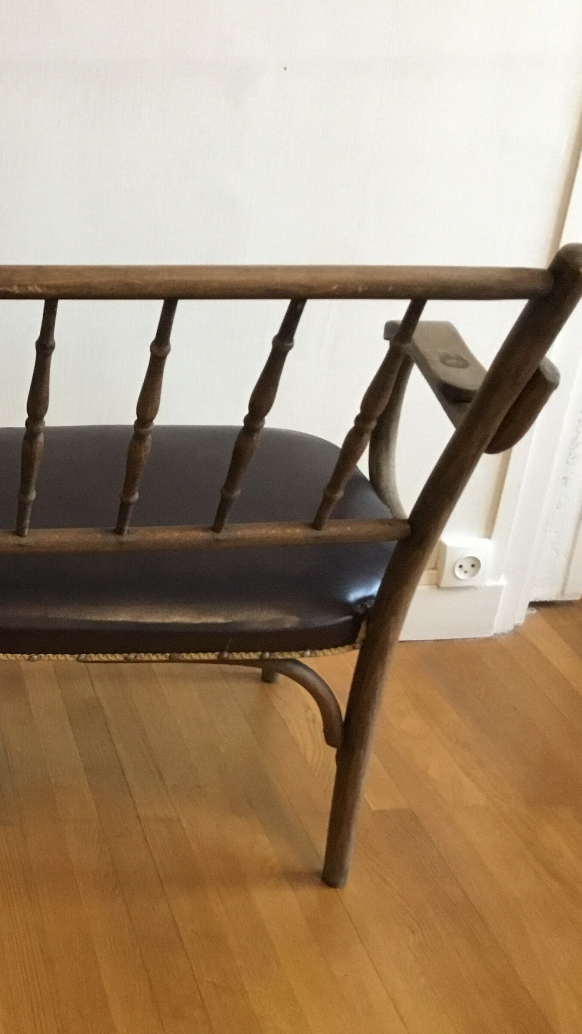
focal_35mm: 46
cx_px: -94
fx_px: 1262
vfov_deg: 44.6
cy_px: 524
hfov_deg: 23.9
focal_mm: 3.3
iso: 250
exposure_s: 1/25
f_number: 2.4
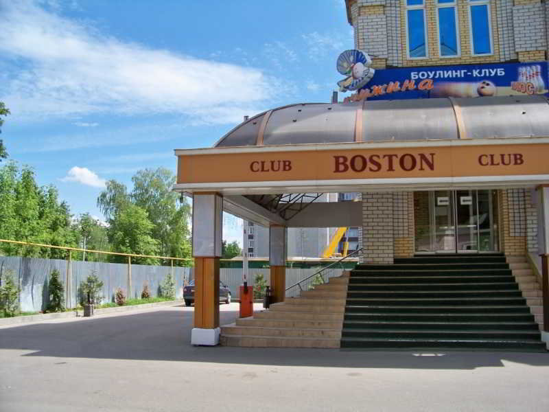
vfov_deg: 42.9
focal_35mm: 33
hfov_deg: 55.4
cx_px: 274
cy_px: 206
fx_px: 523
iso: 80
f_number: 2.8
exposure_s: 1/800
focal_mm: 5.85
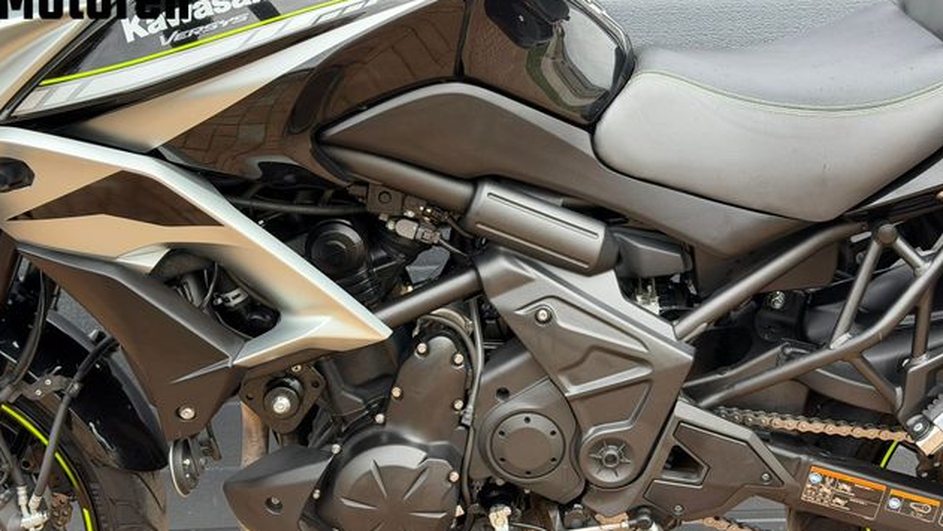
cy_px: 278
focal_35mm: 53
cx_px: 475
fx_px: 1325
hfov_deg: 39.2
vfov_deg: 22.6
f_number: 1.78
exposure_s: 1/206
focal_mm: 6.76
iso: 125
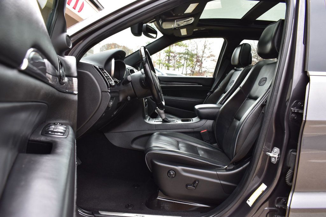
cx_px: 163
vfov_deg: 47.9
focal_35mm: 27
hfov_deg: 67.4
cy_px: 108
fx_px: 244
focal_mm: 18
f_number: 7.1
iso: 400
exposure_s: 1/40
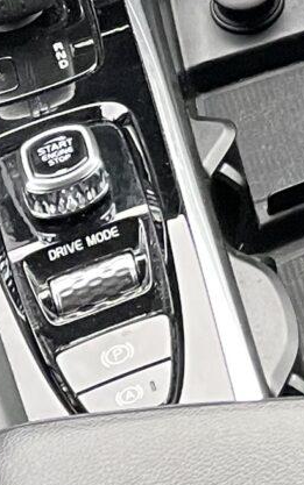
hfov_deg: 7.3
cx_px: 712
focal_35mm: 169
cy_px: -354
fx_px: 2238
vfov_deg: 11.6
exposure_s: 1/60
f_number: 1.6
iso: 160
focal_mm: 4.2
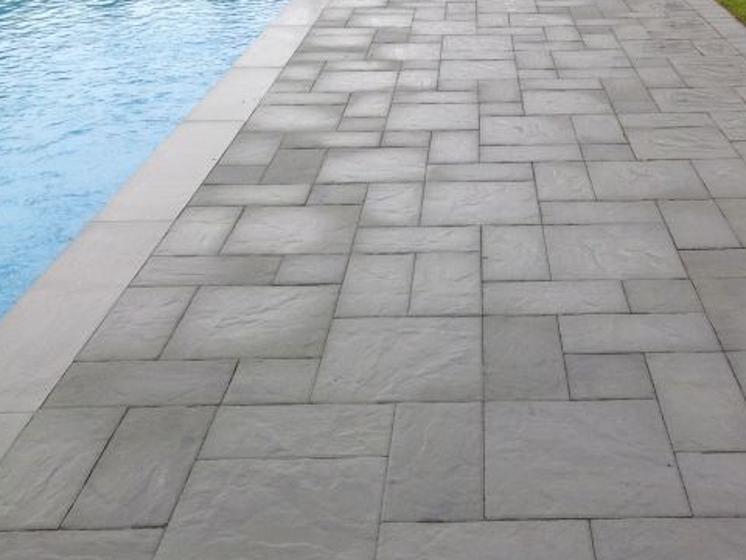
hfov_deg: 42.4
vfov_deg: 32.8
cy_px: 330
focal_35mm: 44
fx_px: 948
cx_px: 491
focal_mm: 4.12
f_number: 2.4
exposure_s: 1/376
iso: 50
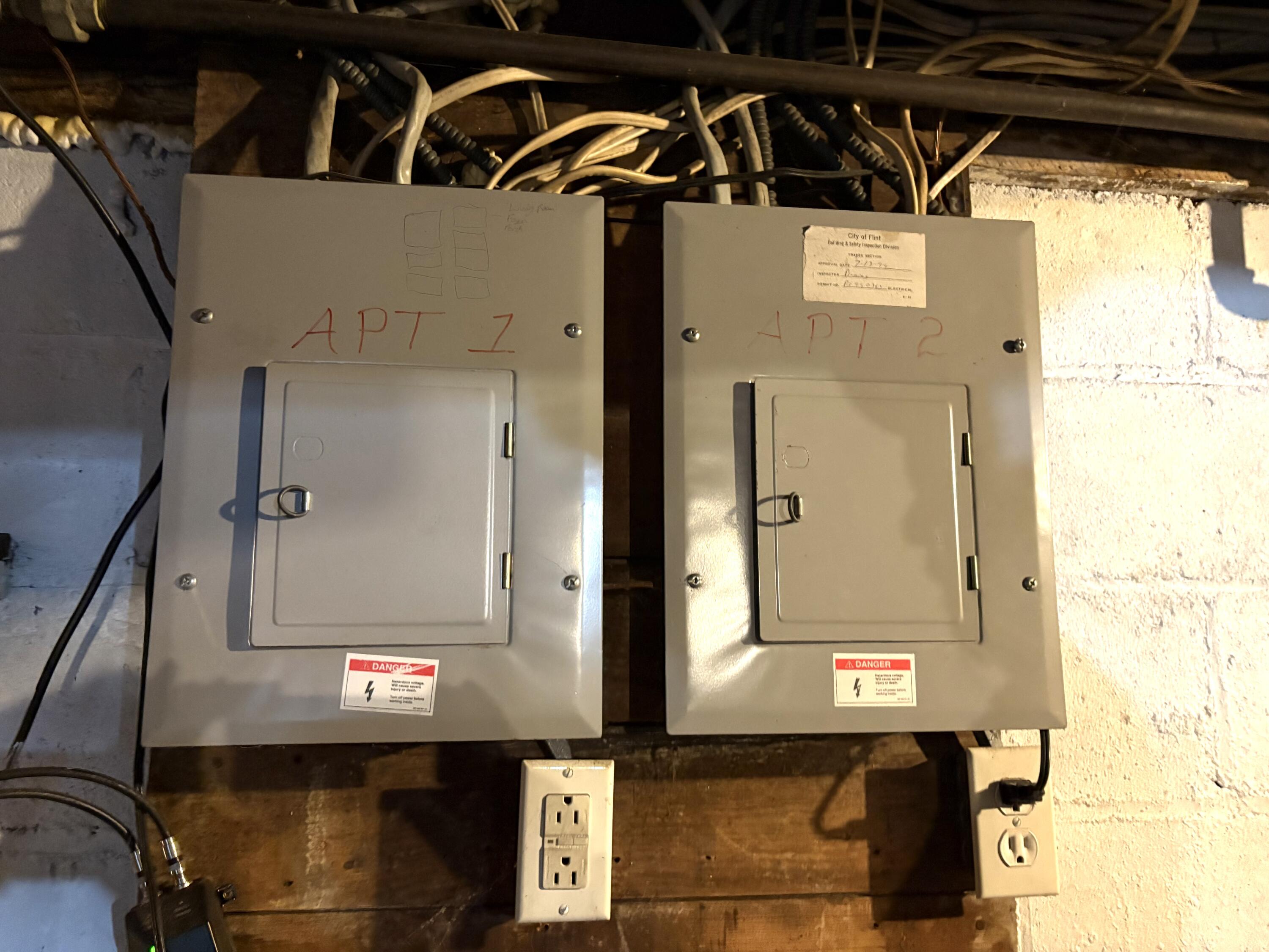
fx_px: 953
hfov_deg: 67.3
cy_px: 476
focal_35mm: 26
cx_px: 634
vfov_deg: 53.1
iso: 800
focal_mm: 5.96
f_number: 1.6
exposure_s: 1/30
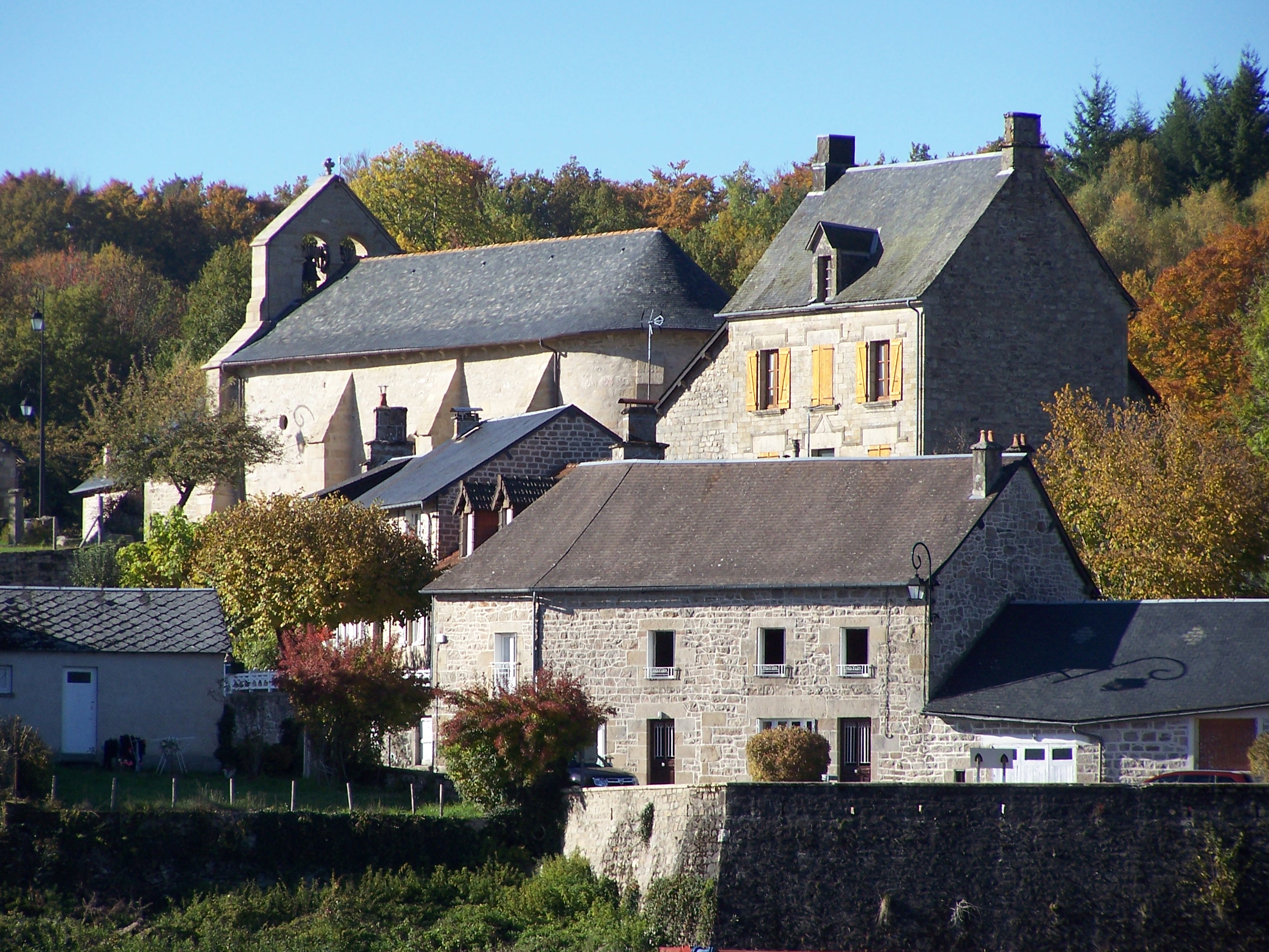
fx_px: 11621
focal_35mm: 317
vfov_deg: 4.7
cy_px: 476
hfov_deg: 6.3
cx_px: 634
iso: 80
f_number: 3.6
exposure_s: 1/750
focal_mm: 52.6
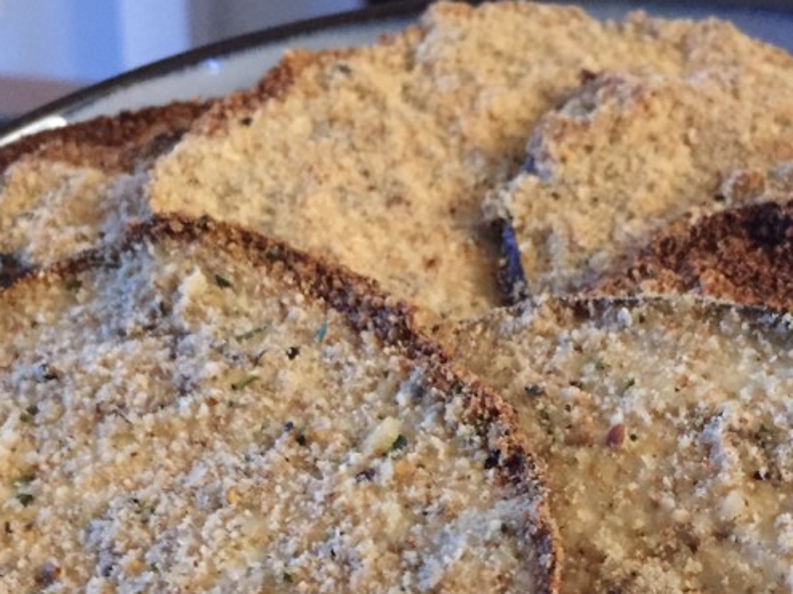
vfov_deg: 23.9
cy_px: 496
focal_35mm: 60
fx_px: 1374
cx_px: 493
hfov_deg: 32.0
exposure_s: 1/15
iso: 500
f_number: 2.2
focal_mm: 4.15
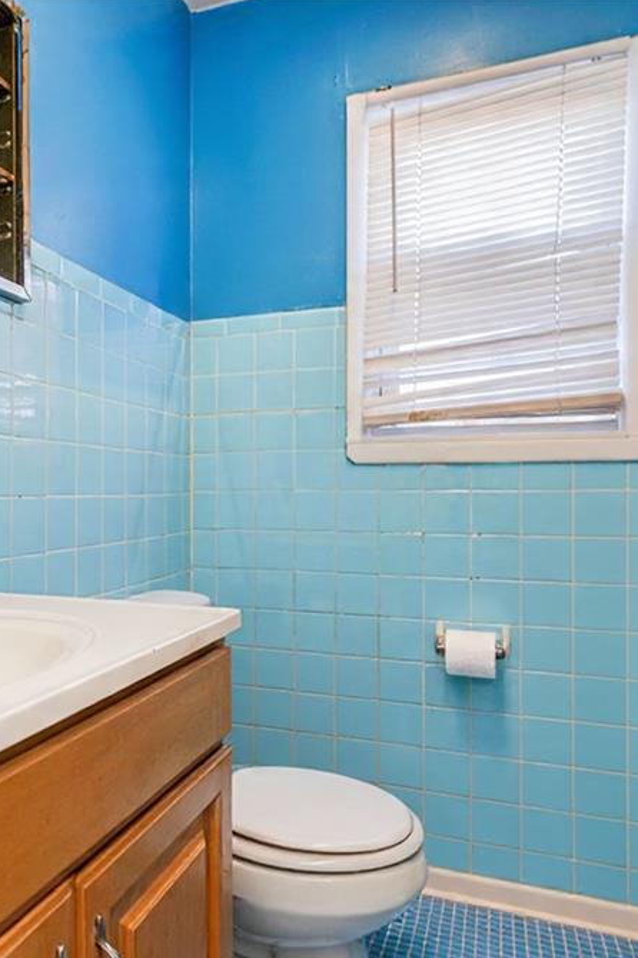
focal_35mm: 27
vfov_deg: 67.8
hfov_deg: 46.4
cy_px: 484
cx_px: 152
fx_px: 711
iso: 50
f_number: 4
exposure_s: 1/6
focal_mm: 17.5
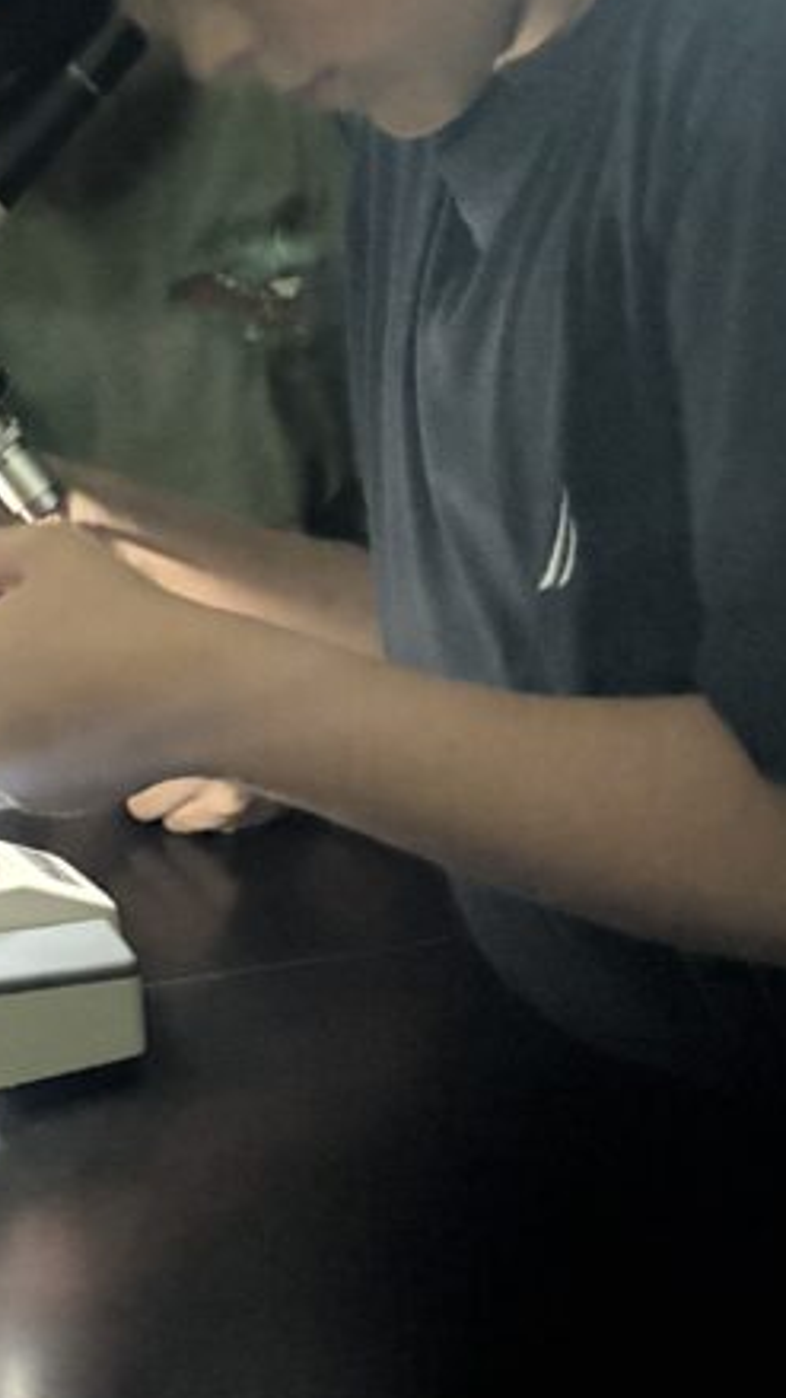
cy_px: 529
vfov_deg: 31.8
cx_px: 111
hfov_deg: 18.0
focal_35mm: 66
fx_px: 2445
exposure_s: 1/15
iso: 5000
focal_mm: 5.96
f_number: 1.6
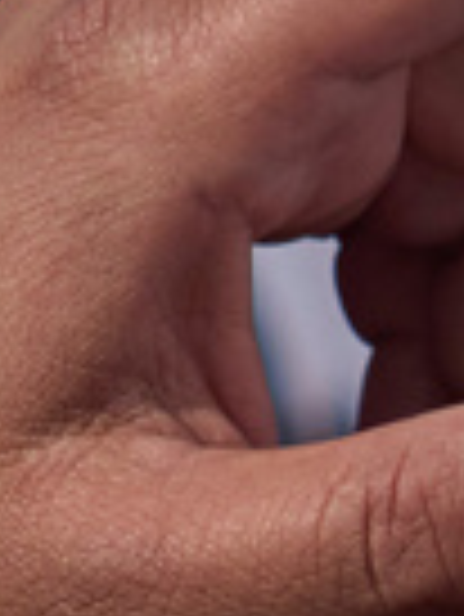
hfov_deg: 2.0
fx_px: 13187
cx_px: 180
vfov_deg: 2.7
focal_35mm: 739
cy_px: 223
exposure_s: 1/5000
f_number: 4
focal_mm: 69
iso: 500
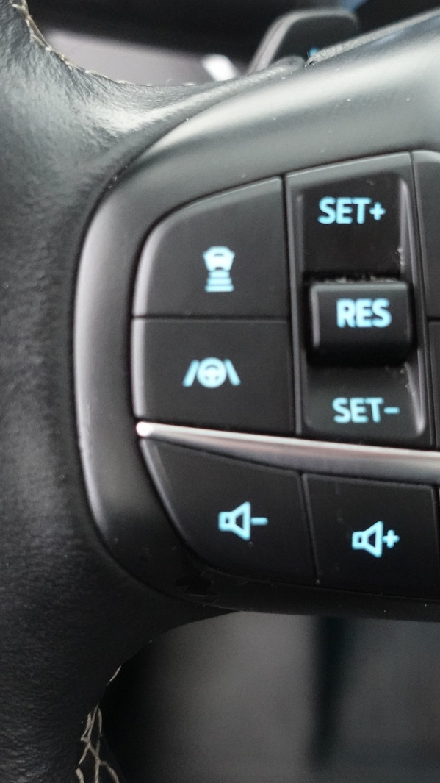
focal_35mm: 51
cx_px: 279
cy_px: 388
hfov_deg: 23.4
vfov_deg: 40.6
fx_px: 1058
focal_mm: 12.27
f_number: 2.8
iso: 3200
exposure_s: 1/20
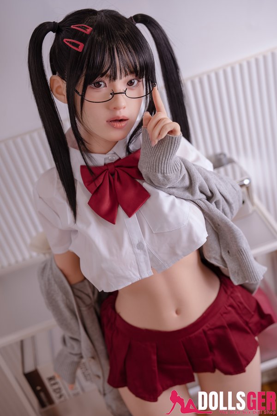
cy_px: 208
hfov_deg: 27.0
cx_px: 138
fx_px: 577
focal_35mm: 50
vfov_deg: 39.6
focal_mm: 50
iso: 50
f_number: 2.8
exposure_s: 1/40
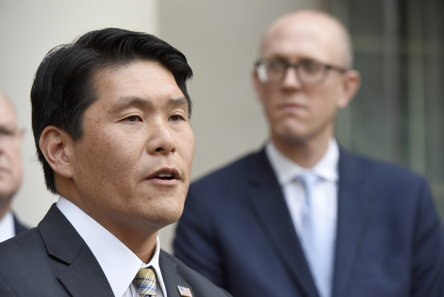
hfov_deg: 12.8
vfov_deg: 8.6
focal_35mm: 160
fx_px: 1974
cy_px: 148
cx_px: 222
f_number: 4
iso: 2500
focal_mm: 160
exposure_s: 1/800
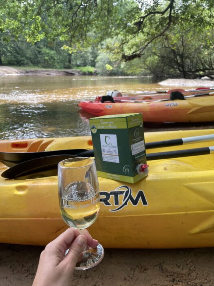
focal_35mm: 26
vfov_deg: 67.3
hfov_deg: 53.1
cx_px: 107
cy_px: 143
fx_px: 214
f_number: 1.6
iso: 32
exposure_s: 1/250
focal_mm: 4.2
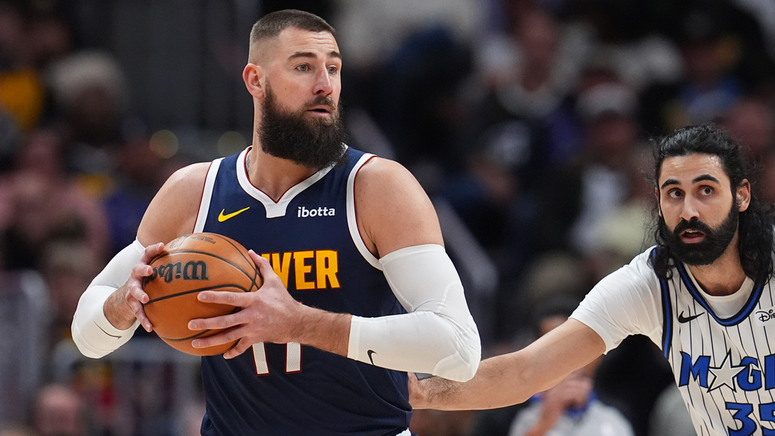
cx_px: 387
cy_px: 225
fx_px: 12965
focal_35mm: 631
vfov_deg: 1.9
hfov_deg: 3.4
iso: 5000
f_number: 3.5
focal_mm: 400
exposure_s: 1/1600
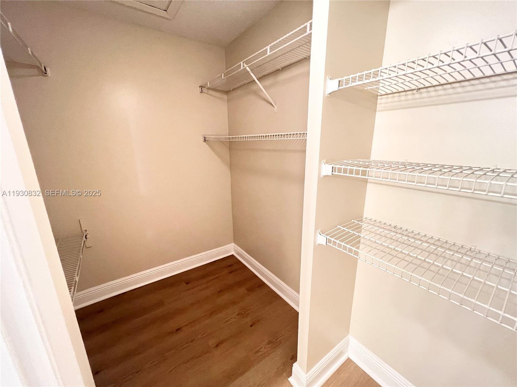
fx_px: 194
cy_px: 194
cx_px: 258
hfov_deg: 106.2
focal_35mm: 13
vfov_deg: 89.9
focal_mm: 1.57
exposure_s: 1/60
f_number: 1.8
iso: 640
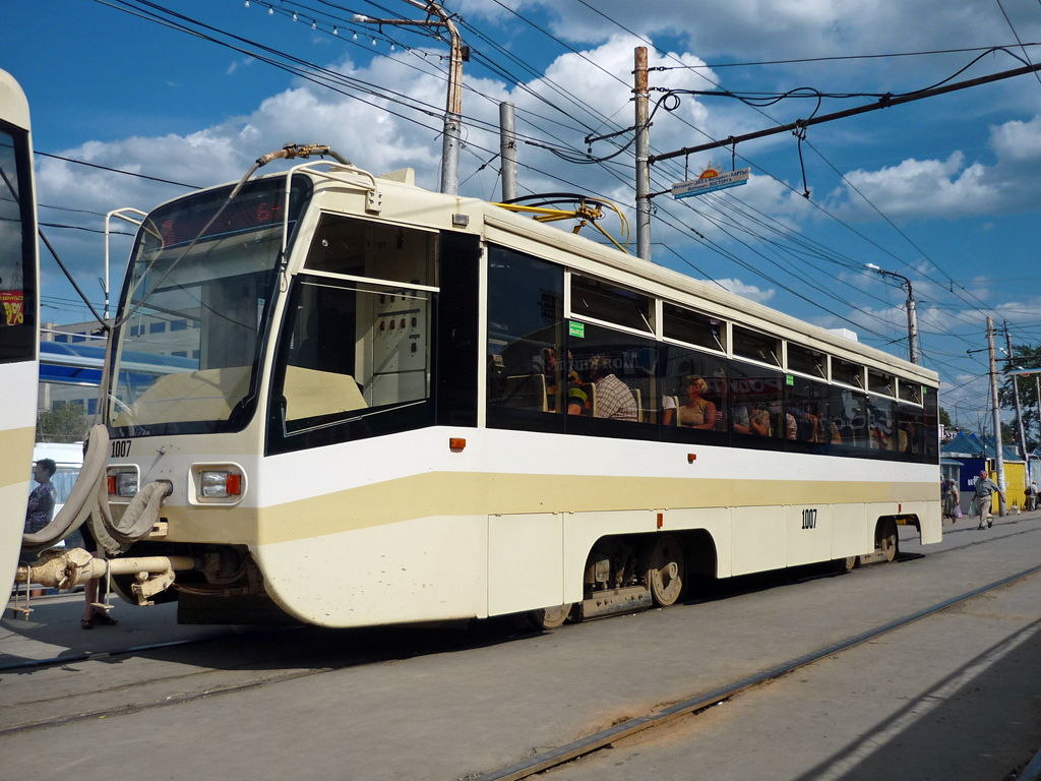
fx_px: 992
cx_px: 520
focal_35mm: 33
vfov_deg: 42.9
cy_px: 390
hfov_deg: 55.4
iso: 100
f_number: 8
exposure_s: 1/400
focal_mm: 5.5
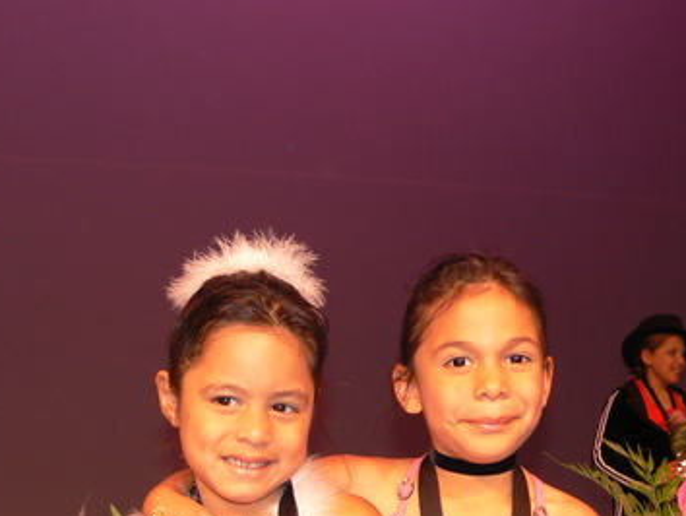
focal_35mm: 65
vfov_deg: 22.2
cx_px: 376
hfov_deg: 29.8
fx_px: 1289
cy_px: 435
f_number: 2.8
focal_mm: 6
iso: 80
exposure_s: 1/30
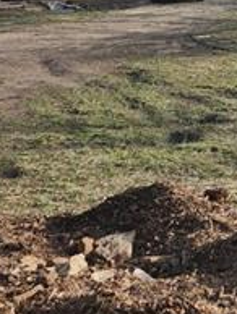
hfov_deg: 15.2
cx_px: 347
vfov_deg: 19.9
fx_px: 829
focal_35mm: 91
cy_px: -81
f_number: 1.8
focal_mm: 5.54
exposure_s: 1/838
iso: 25
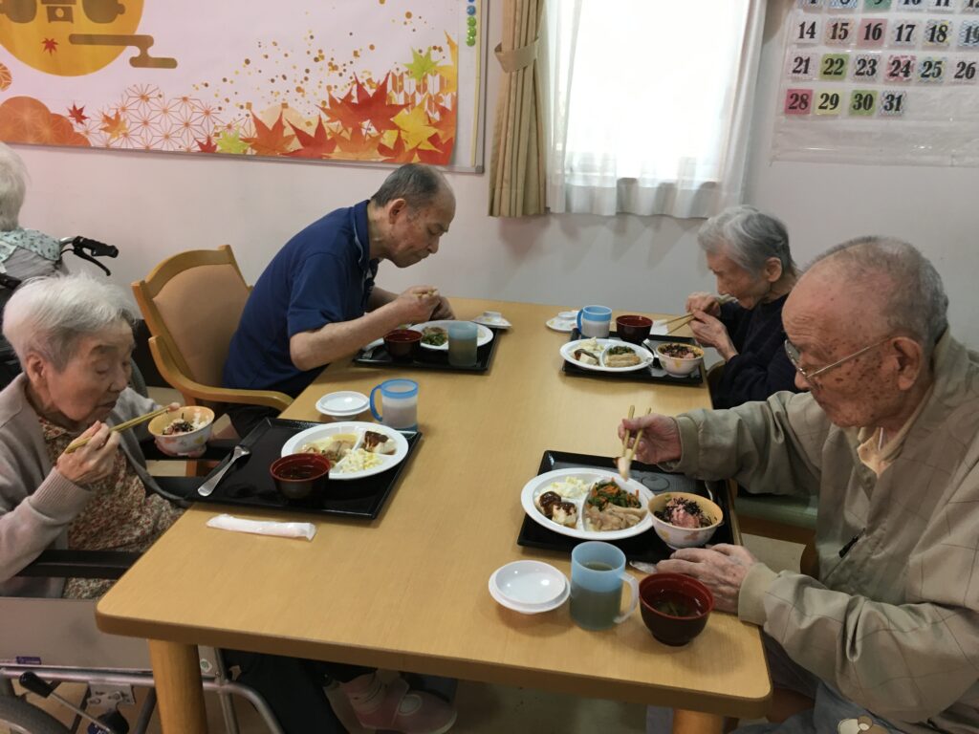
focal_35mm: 29
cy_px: 367
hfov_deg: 61.7
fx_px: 820
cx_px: 490
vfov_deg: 48.2
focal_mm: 4.15
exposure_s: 1/30
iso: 100
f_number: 2.2
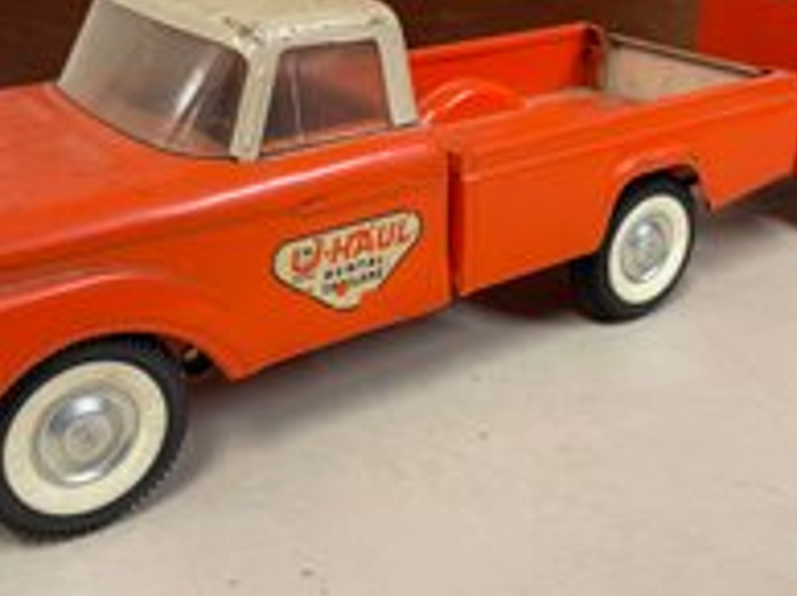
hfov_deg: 41.2
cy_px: 187
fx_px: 1058
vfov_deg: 31.1
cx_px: 442
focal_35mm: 46
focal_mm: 4.2
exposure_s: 1/60
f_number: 1.6
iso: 125
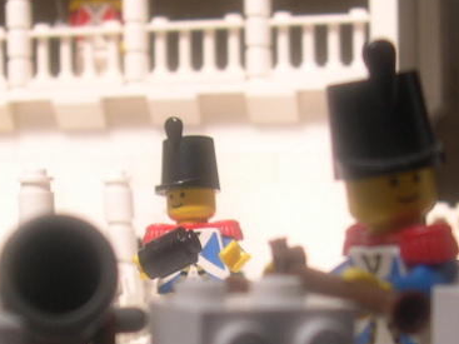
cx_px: 160
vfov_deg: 13.8
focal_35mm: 106
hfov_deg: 18.5
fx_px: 1405
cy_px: 343
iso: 100
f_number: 2.8
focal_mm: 8
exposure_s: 1/528
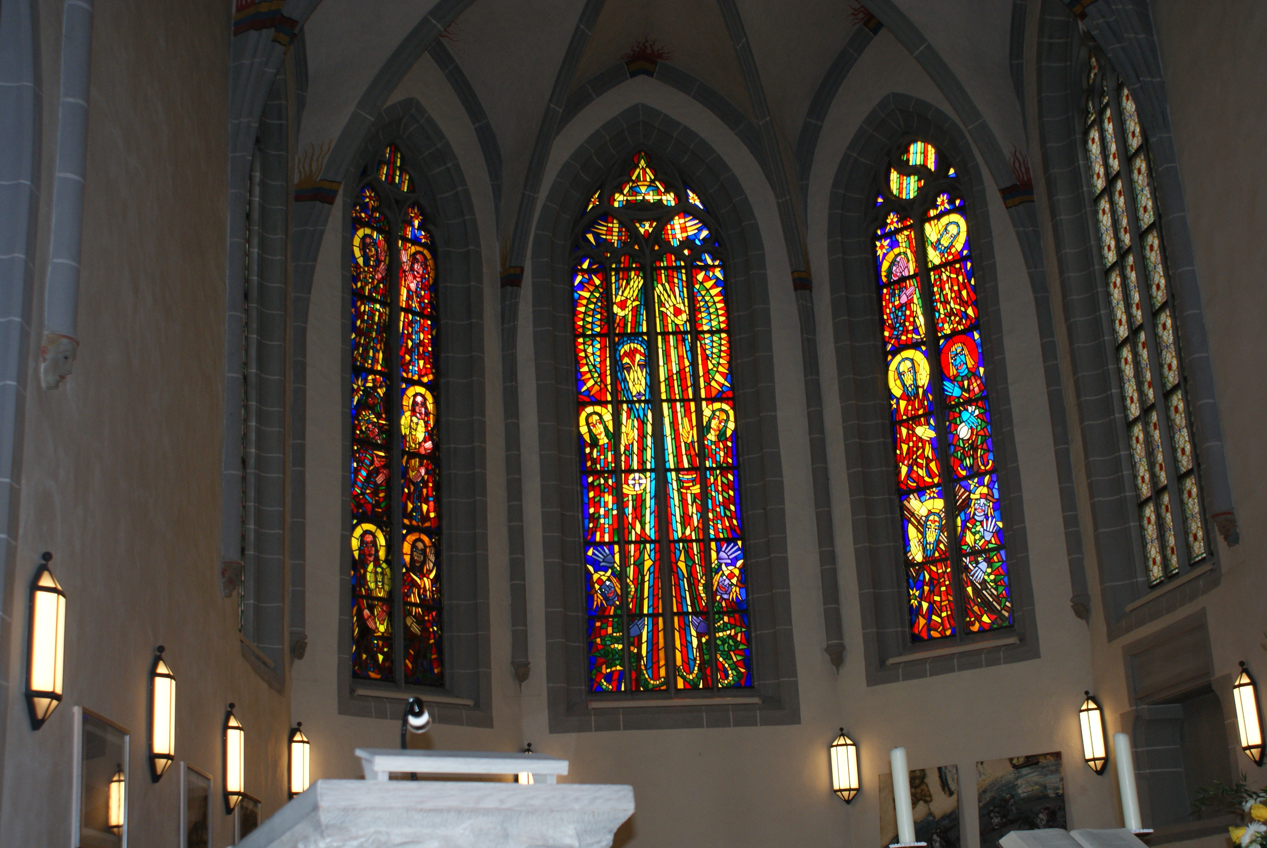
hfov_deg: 43.6
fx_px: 1586
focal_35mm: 45
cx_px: 634
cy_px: 424
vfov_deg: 29.9
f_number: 5
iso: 400
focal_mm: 30
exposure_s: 1/80
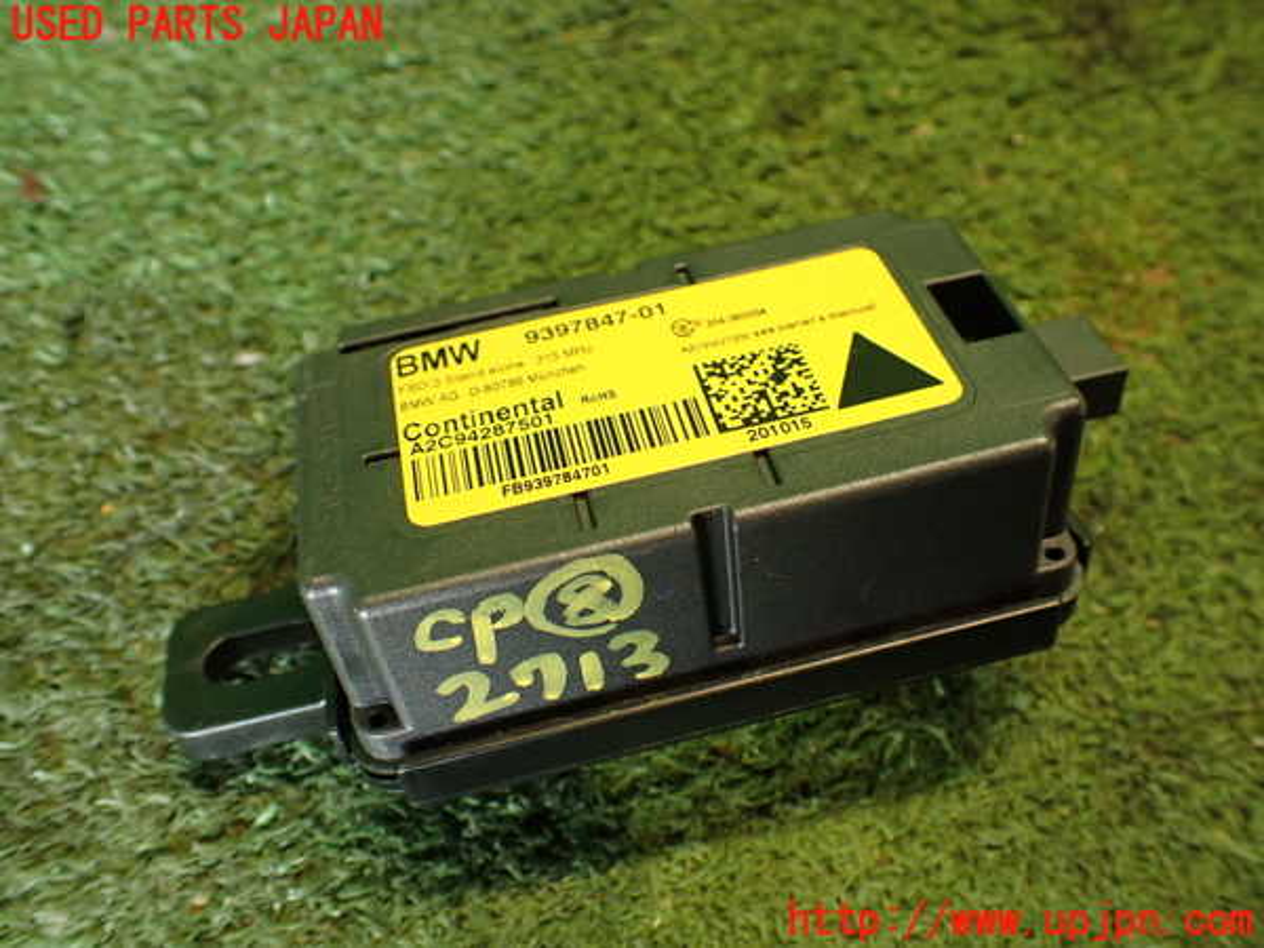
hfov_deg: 56.8
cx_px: 632
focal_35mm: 32
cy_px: 474
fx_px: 1168
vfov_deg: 44.2
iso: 320
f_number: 2.4
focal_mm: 5.79
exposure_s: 1/30
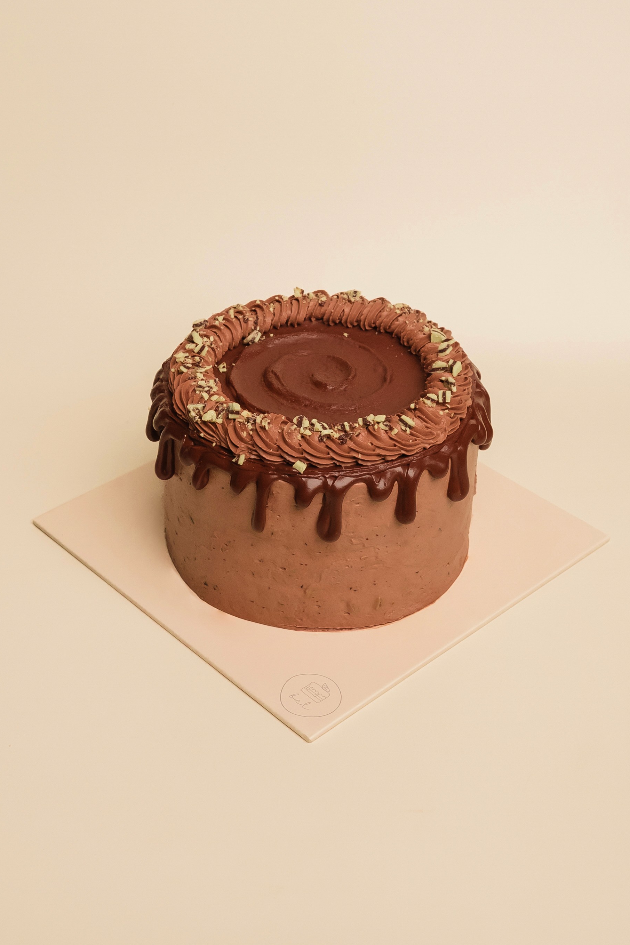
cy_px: 467
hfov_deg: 25.5
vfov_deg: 37.5
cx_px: 318
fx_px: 1391
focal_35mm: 53
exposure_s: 1/125
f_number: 8
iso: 800
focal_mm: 35
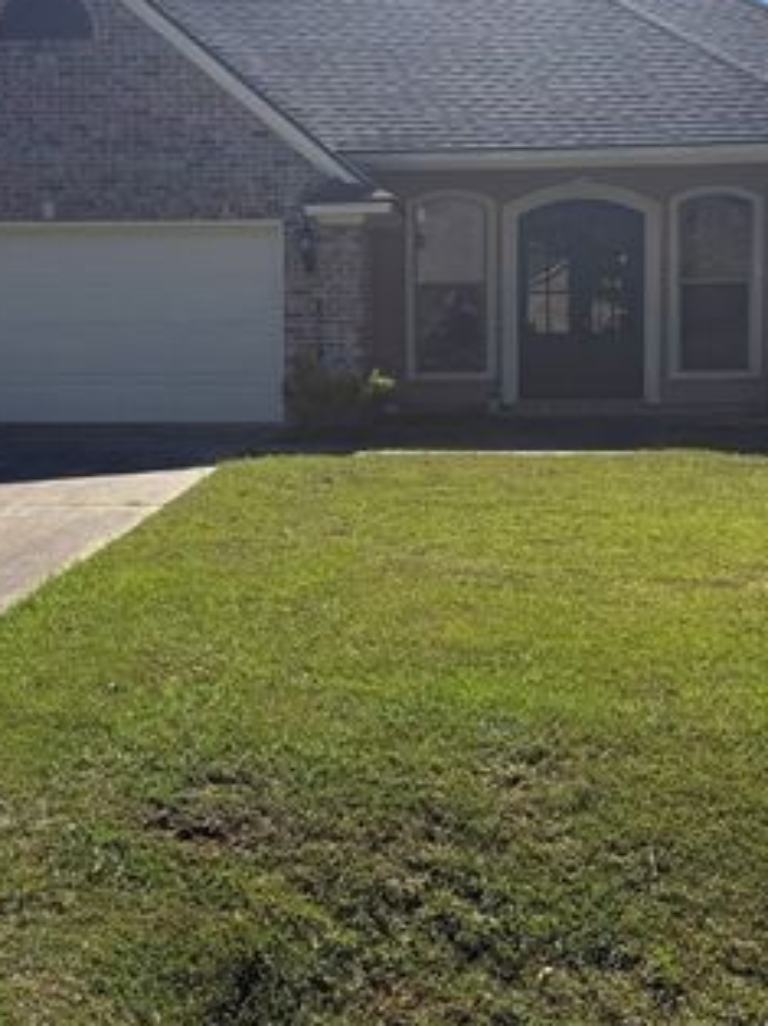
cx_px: 405
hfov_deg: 28.5
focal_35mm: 51
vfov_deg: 37.4
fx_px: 1511
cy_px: 413
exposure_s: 1/6173
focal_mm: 6.76
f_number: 1.78
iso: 80
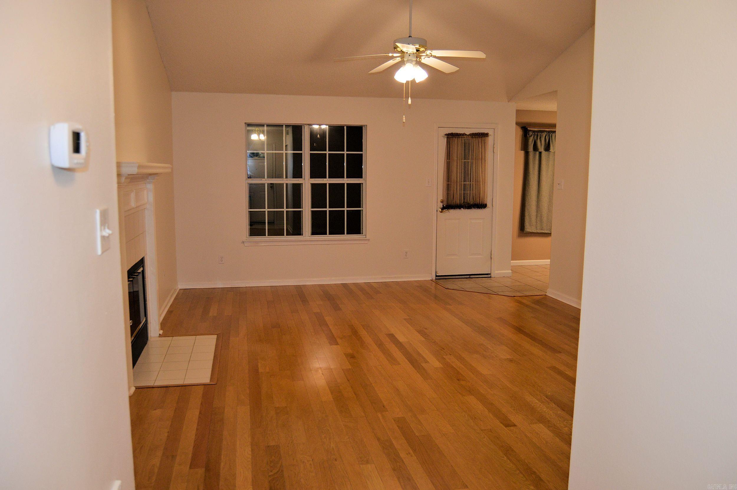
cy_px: 245
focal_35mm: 27
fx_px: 552
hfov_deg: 67.4
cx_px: 368
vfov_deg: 47.8
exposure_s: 1/60
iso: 400
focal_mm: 18
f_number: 4
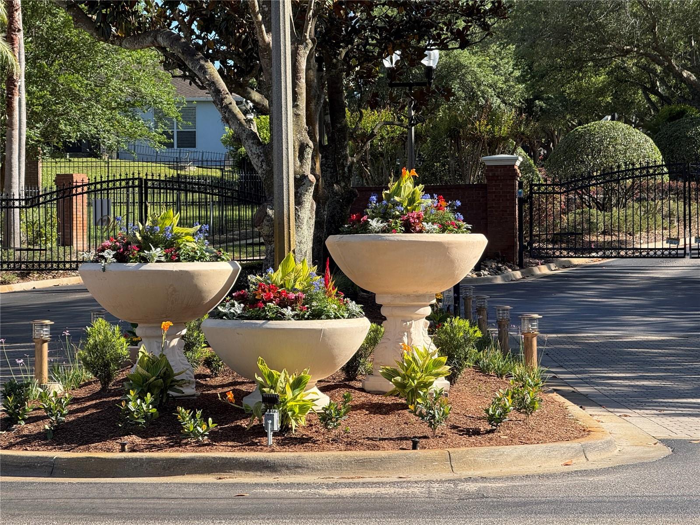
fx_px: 2427
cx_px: 350
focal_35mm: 120
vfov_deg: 12.3
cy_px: 262
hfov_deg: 16.4
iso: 50
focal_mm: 15.66
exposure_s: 1/558
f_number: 2.8
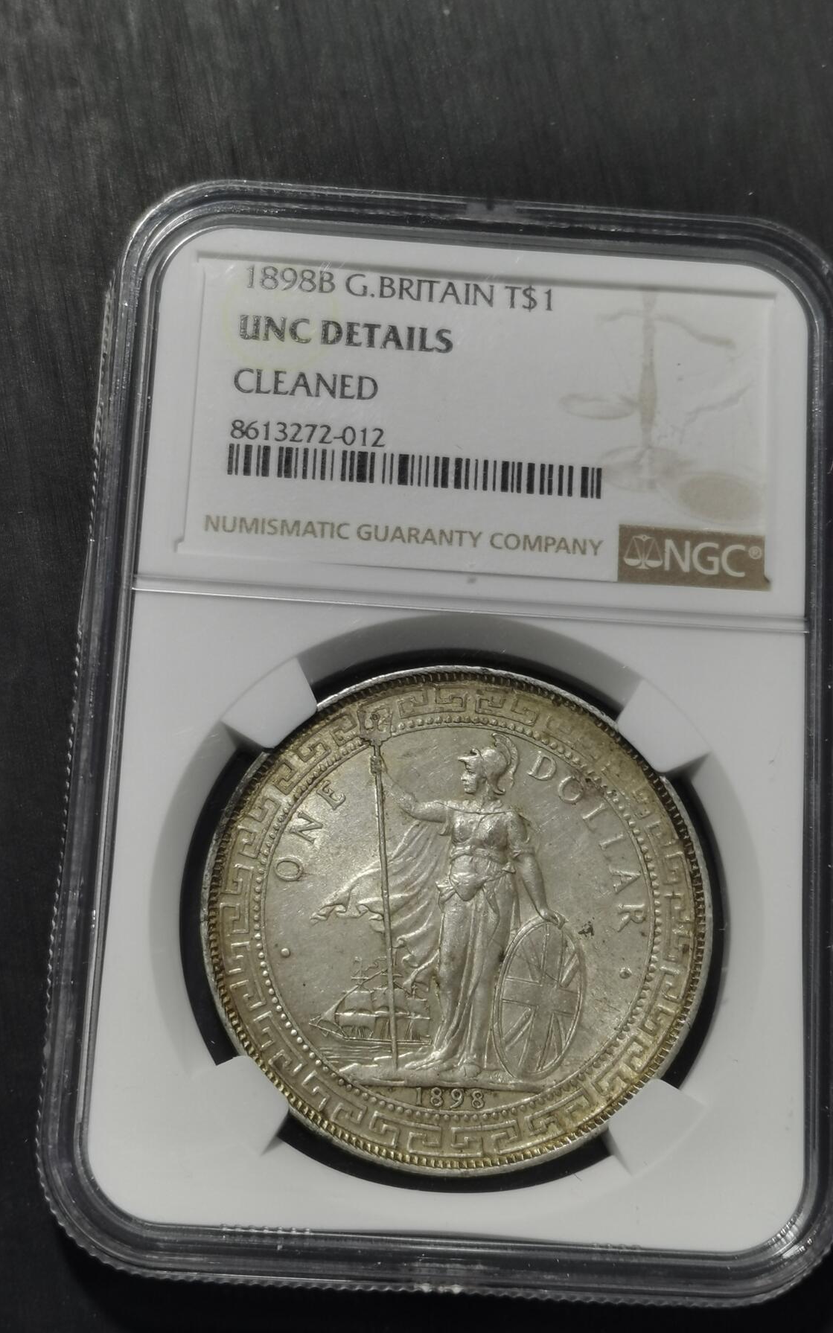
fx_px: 2362
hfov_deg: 20.0
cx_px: 430
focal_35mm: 65
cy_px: 669
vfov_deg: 31.5
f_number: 1.8
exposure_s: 1/90
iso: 50
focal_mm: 5.58
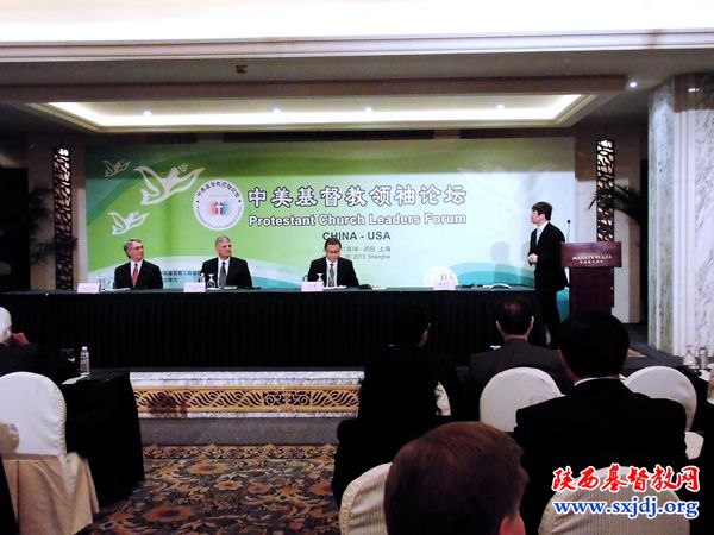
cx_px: 357
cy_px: 268
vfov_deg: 41.8
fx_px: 701
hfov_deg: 54.0
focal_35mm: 34
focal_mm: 6.01
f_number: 3.4
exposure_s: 1/60
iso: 800
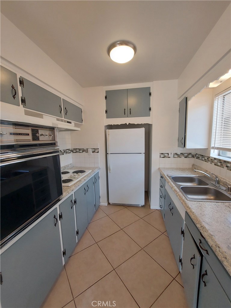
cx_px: 116
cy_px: 154
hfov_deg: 89.9
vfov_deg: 106.2
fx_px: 116
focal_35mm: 13
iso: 64
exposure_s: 1/60
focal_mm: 1.74
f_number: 2.2
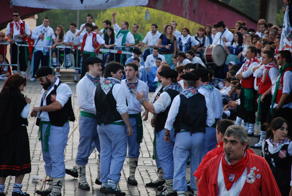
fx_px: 1646
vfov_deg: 6.8
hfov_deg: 10.1
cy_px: 98
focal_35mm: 202
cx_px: 146
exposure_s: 1/125
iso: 280
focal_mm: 135
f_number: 5.6
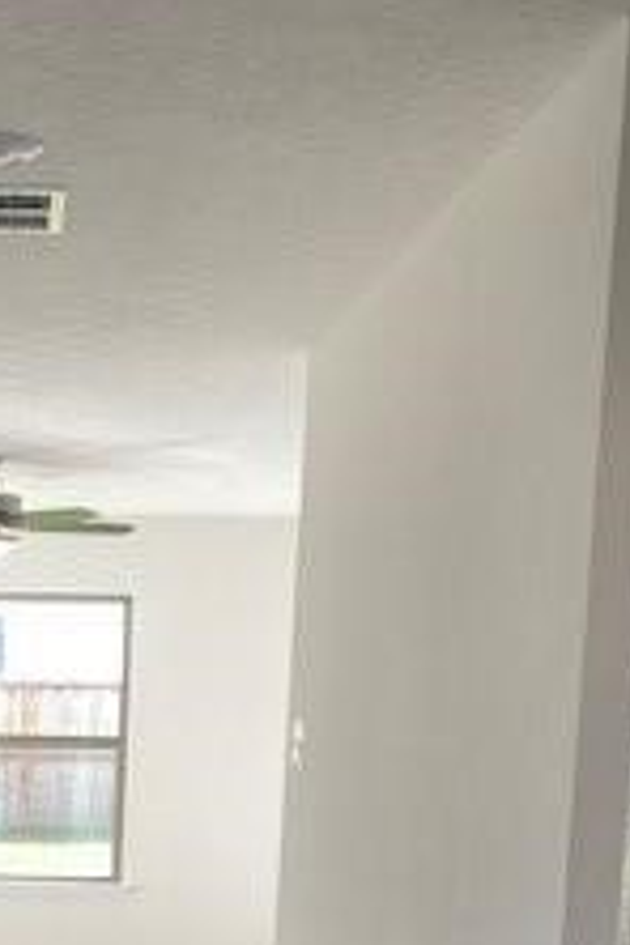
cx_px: -26
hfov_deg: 17.0
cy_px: 1043
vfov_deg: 24.3
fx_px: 2047
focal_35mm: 78
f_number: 1.8
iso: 32
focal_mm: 4.25
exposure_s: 1/120
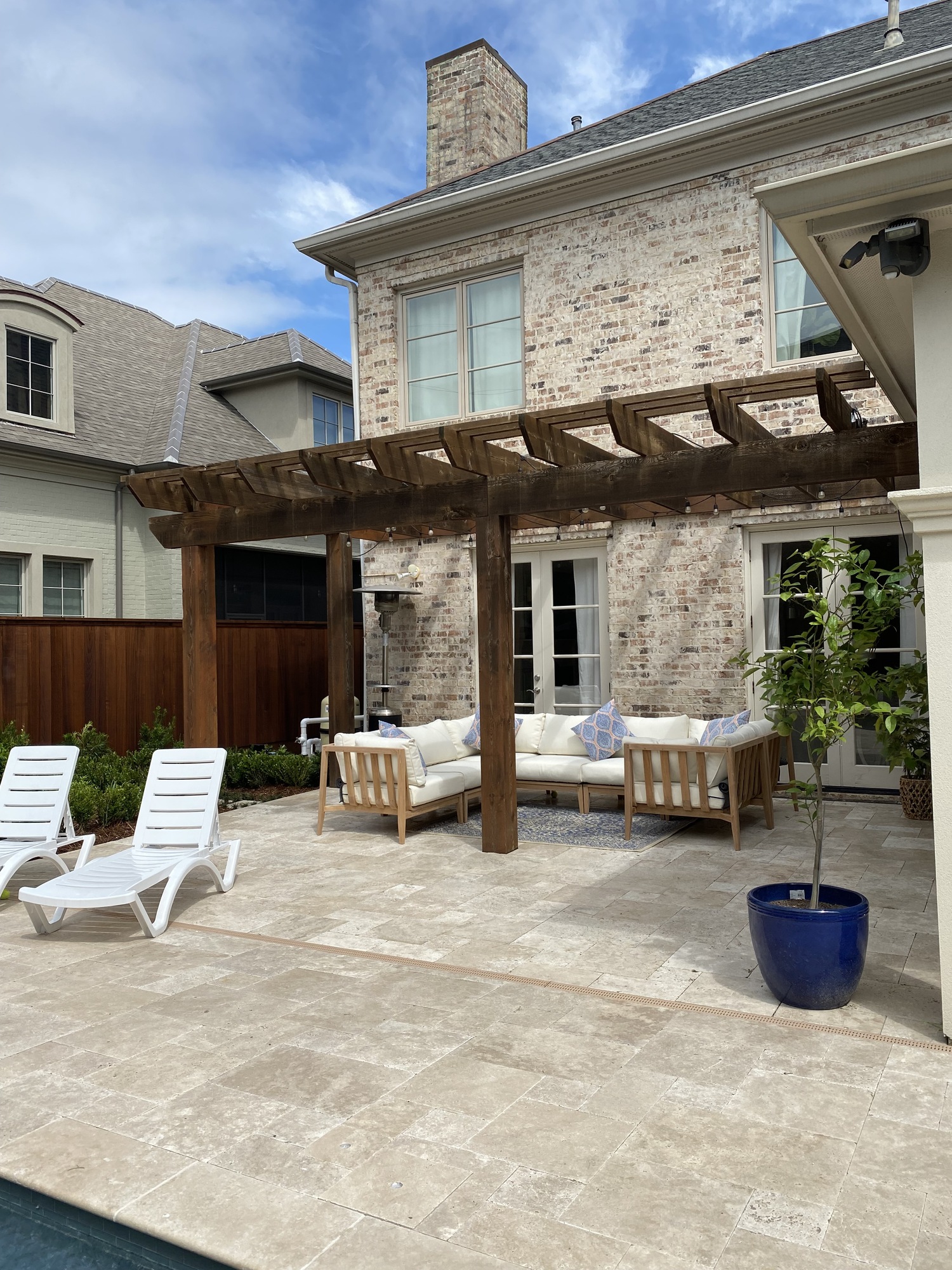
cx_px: 476
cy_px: 635
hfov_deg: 53.1
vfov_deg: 67.3
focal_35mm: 26
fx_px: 953
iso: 32
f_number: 1.8
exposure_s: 1/2625
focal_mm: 4.25
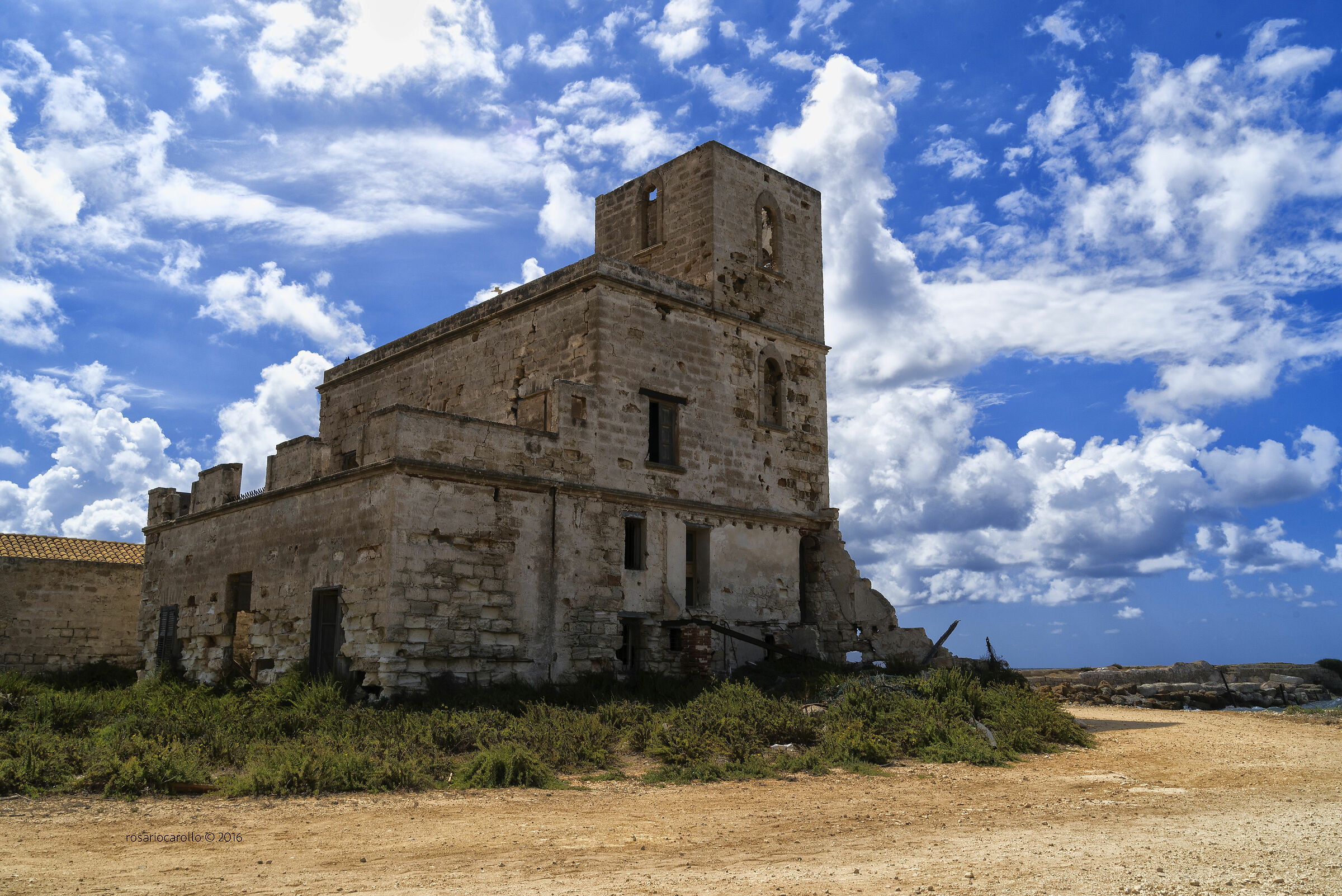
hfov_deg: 65.5
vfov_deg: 46.4
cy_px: 448
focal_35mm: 28
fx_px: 1044
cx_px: 671
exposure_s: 1/100
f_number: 14
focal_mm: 28
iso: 160
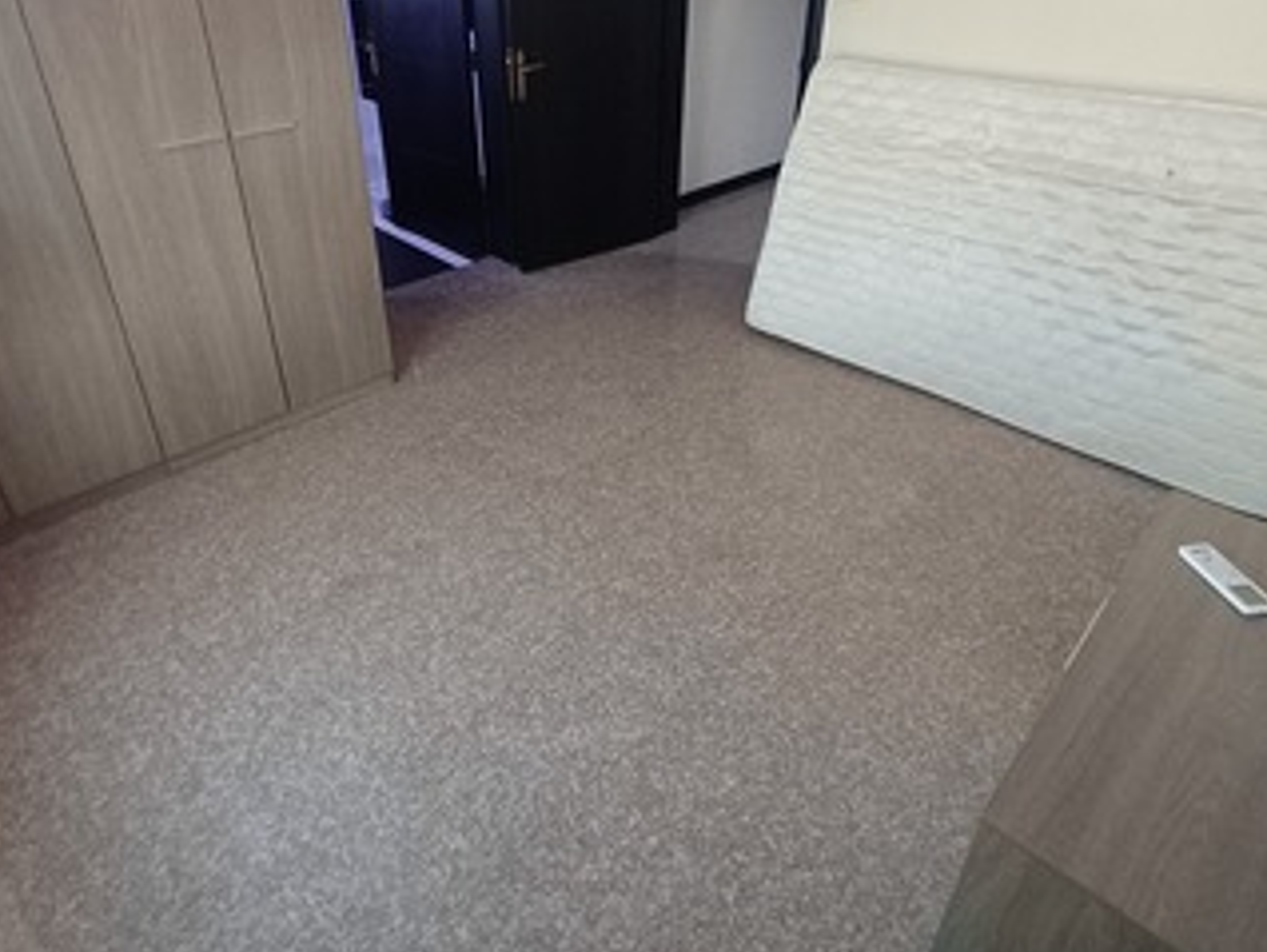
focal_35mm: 23
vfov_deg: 58.5
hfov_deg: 73.8
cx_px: 604
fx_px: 842
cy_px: 380
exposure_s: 1/25
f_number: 2.2
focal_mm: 1.64
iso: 200
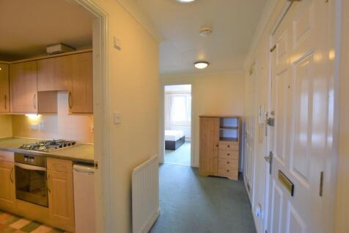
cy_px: 116
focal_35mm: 15
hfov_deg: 100.4
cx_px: 174
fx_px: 145
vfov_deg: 77.3
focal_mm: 10
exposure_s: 1/60
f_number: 4
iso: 400
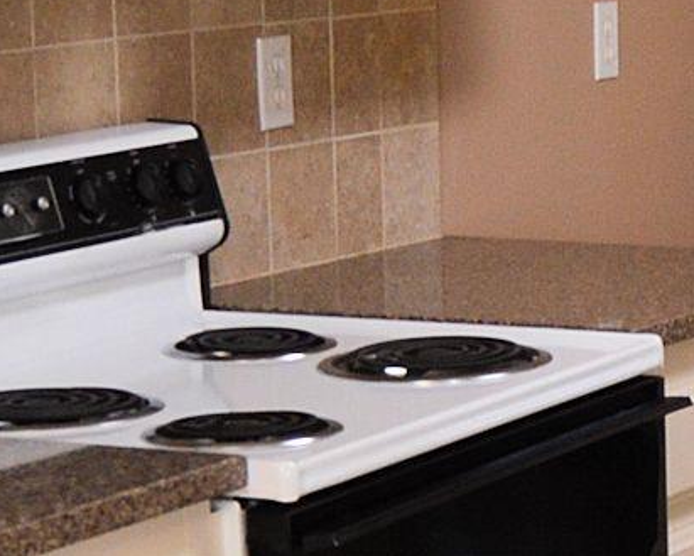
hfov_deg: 11.8
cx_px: 1133
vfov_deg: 10.0
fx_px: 3164
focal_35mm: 154
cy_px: 439
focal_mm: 18
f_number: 4
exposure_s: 1/60
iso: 400
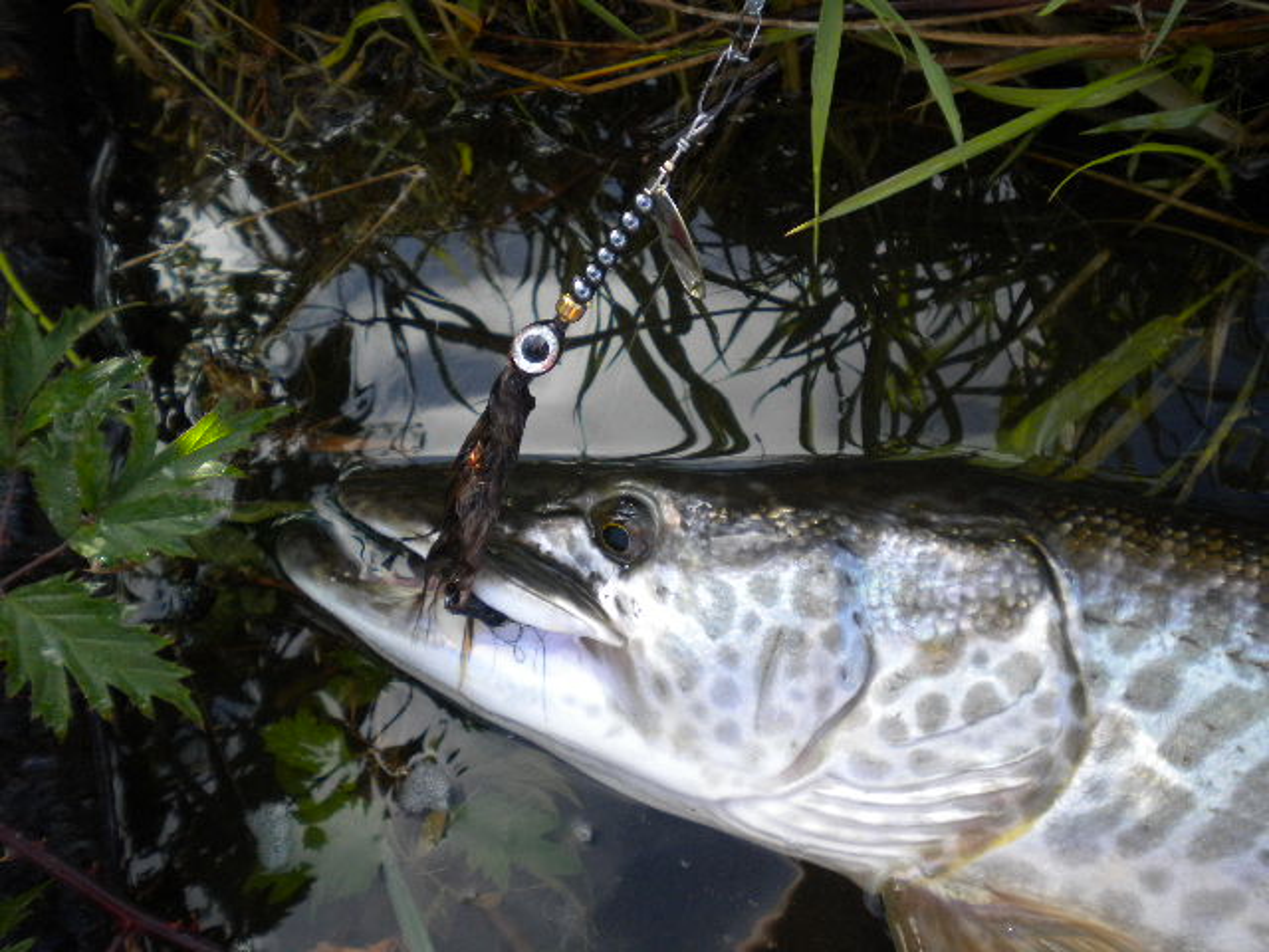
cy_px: 476
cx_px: 634
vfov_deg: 40.7
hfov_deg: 52.6
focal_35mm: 35
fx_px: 1283
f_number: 3.1
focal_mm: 6.3
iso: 268
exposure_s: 1/502
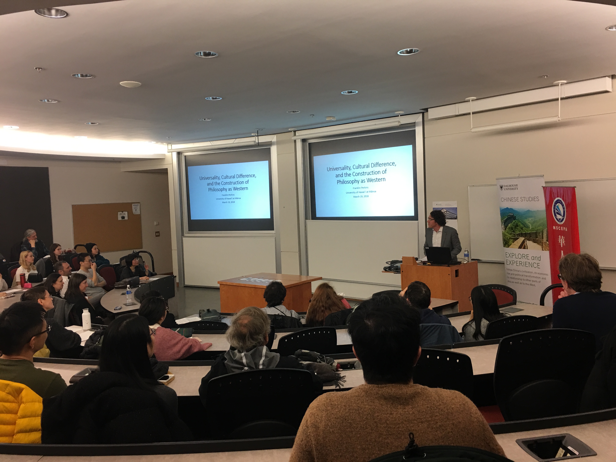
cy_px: 231
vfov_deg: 48.2
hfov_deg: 61.7
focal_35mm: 29
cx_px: 308
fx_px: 516
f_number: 2.2
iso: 32
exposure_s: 1/15
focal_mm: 4.15
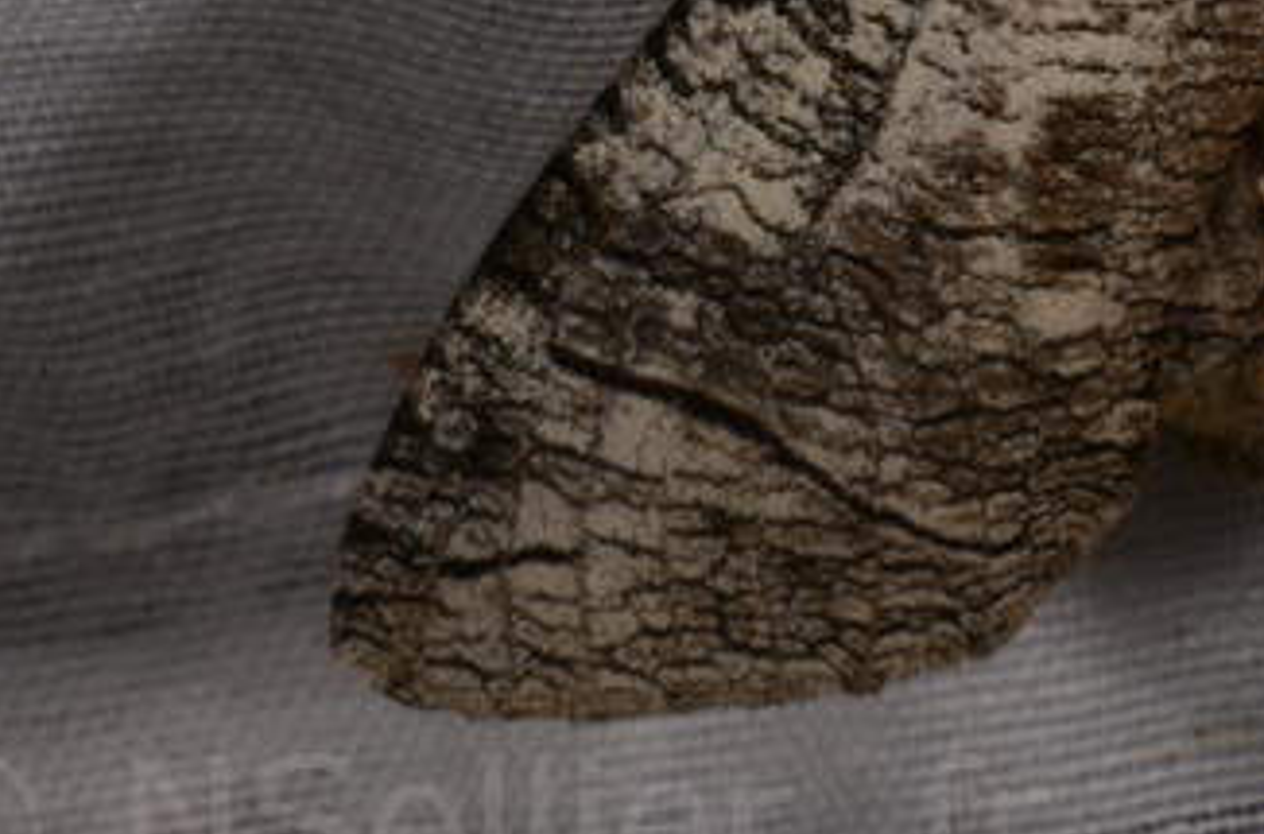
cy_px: -74
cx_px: 1365
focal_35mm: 310
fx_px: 10855
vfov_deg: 4.4
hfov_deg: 6.6
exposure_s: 1/60
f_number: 32
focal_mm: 85
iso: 100
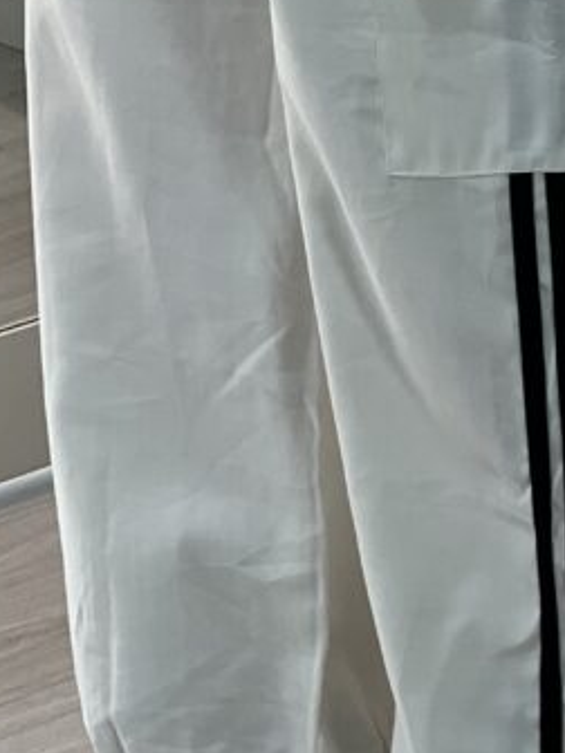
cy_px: -97
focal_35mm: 214
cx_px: 578
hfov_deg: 6.9
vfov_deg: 9.2
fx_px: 4657
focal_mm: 9
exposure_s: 1/120
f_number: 2.8
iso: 40
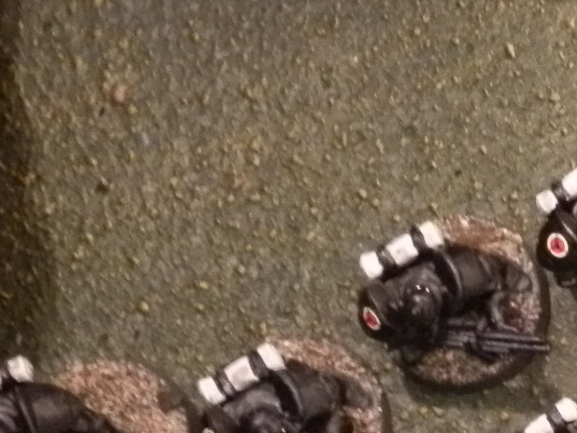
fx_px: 2317
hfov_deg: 13.5
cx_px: 806
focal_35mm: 139
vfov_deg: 10.3
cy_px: 643
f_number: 3.3
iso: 400
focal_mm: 6.78
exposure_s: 1/8
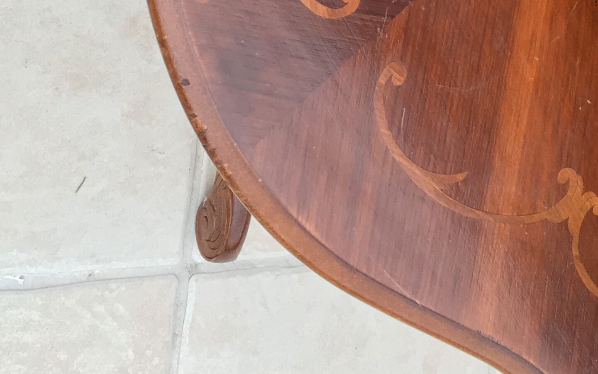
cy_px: -261
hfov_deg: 23.8
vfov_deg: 13.8
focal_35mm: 86
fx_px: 1402
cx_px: 465
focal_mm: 4.15
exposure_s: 1/100
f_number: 2.2
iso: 40
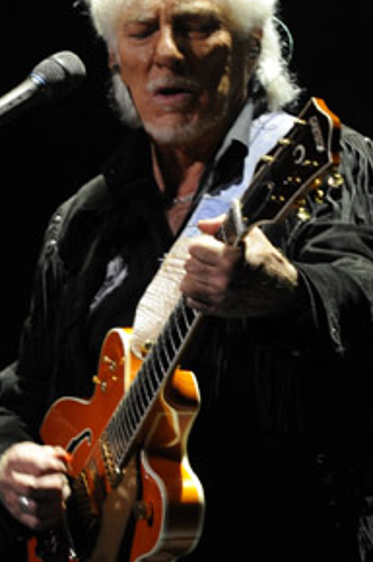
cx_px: 311
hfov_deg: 2.2
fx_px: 9518
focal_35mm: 611
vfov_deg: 3.4
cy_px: 519
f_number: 5.6
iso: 1250
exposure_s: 1/100
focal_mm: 180
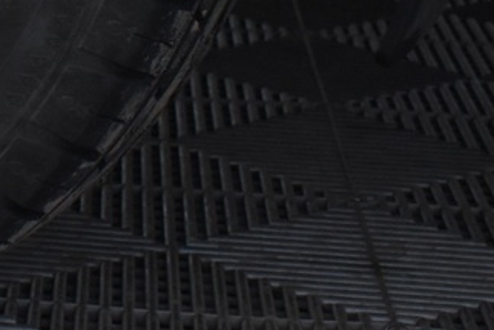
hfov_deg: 10.6
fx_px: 2485
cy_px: -373
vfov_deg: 7.3
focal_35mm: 181
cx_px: -403
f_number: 4
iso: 900
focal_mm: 24
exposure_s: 1/40
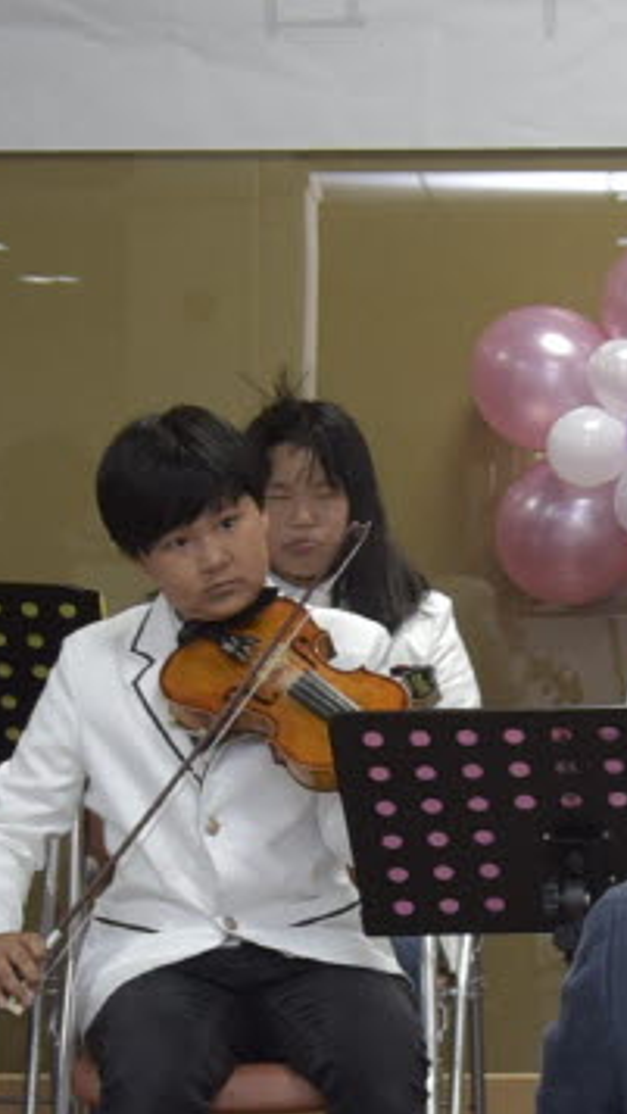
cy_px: 694
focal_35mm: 162
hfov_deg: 7.5
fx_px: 4785
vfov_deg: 13.3
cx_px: 652
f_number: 4
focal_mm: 24
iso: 800
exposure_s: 1/125
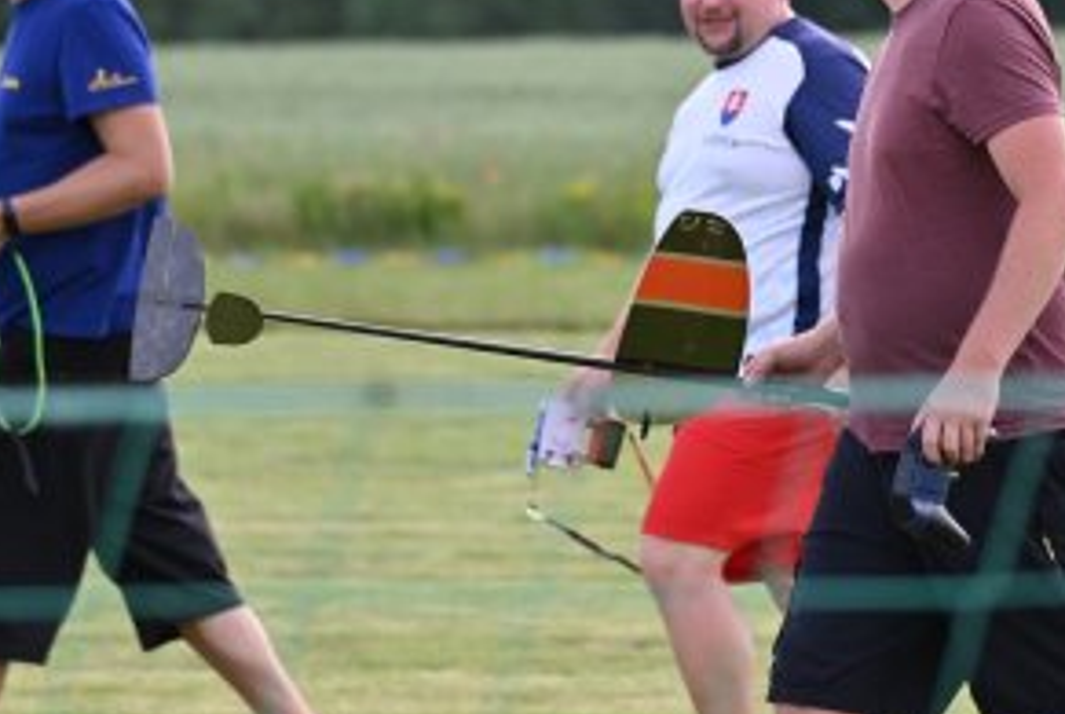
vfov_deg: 4.0
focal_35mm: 341
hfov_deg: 6.0
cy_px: 205
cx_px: 646
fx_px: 10103
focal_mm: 200
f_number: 5.6
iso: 640
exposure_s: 1/1250
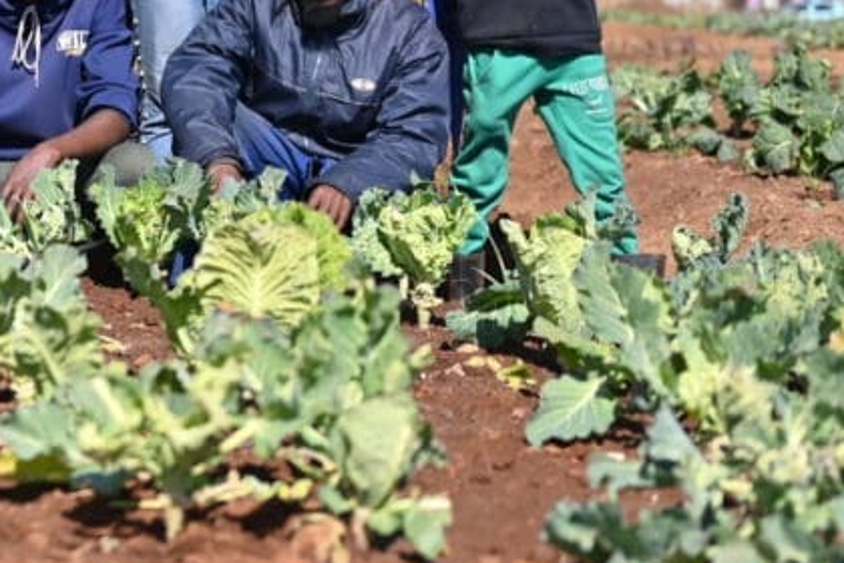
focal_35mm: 143
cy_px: -20
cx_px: -197
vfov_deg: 9.5
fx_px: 3352
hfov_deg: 13.9
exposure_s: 1/8000
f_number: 2.2
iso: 100
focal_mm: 50
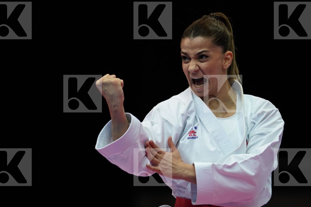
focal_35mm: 296
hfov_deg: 7.0
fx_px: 2557
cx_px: 153
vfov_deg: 4.6
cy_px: 94
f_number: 2.8
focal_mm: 165
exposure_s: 1/200
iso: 400
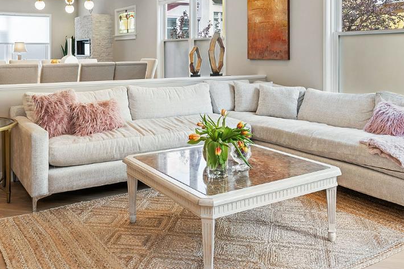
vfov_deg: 35.6
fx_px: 404
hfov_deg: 53.1
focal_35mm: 36
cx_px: 190
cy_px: 50
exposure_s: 1/10
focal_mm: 17
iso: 200
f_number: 8
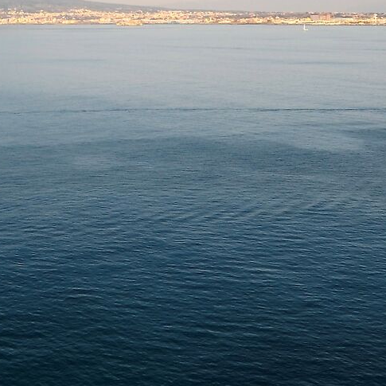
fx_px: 795
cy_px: -12
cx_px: -126
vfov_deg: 25.7
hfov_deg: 23.8
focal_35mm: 63
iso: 100
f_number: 8
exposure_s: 1/250
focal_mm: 10
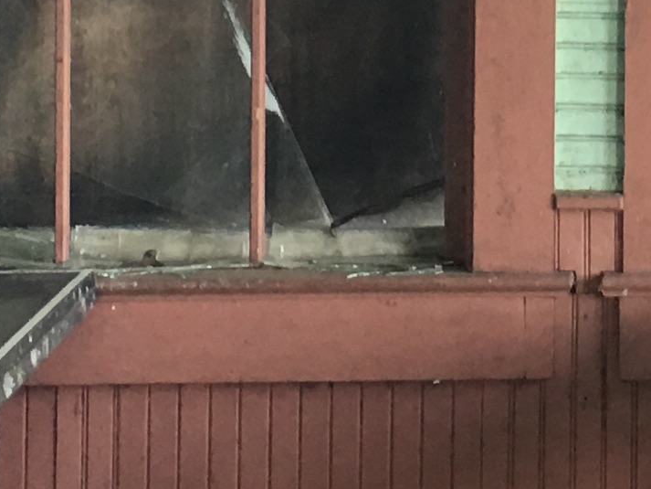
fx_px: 3085
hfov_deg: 11.9
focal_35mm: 164
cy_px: -278
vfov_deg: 8.8
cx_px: 651
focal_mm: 4.15
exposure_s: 1/30
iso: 32
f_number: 2.2
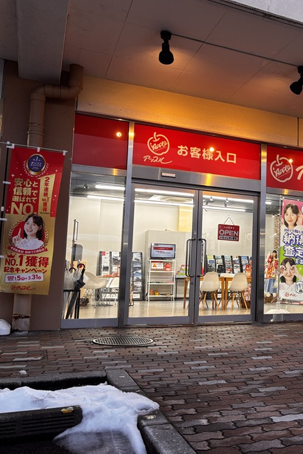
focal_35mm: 37
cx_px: 276
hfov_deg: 33.9
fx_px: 467
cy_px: 222
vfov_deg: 51.9
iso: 80
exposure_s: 1/60
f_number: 1.6
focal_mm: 5.96
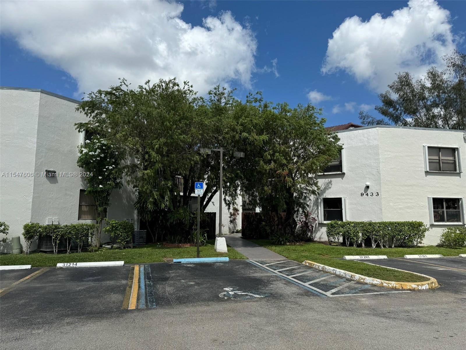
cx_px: 233
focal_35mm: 24
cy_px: 175
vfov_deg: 56.8
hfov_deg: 71.6
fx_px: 323
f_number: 1.78
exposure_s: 1/6410
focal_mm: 6.76
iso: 80
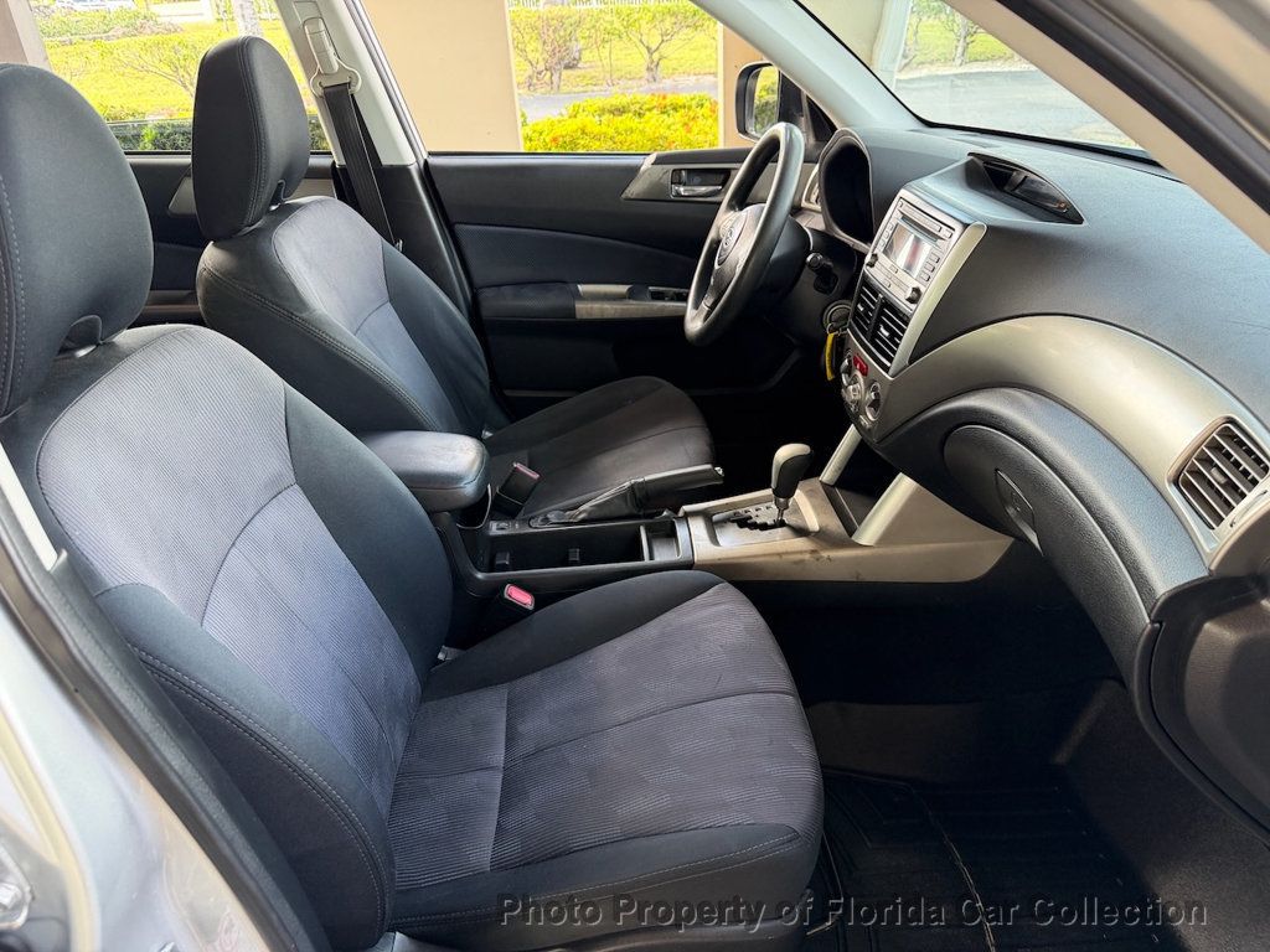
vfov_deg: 56.8
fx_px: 881
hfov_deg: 71.6
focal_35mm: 24
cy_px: 476
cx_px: 635
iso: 200
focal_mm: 6.76
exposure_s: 1/90
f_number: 1.78
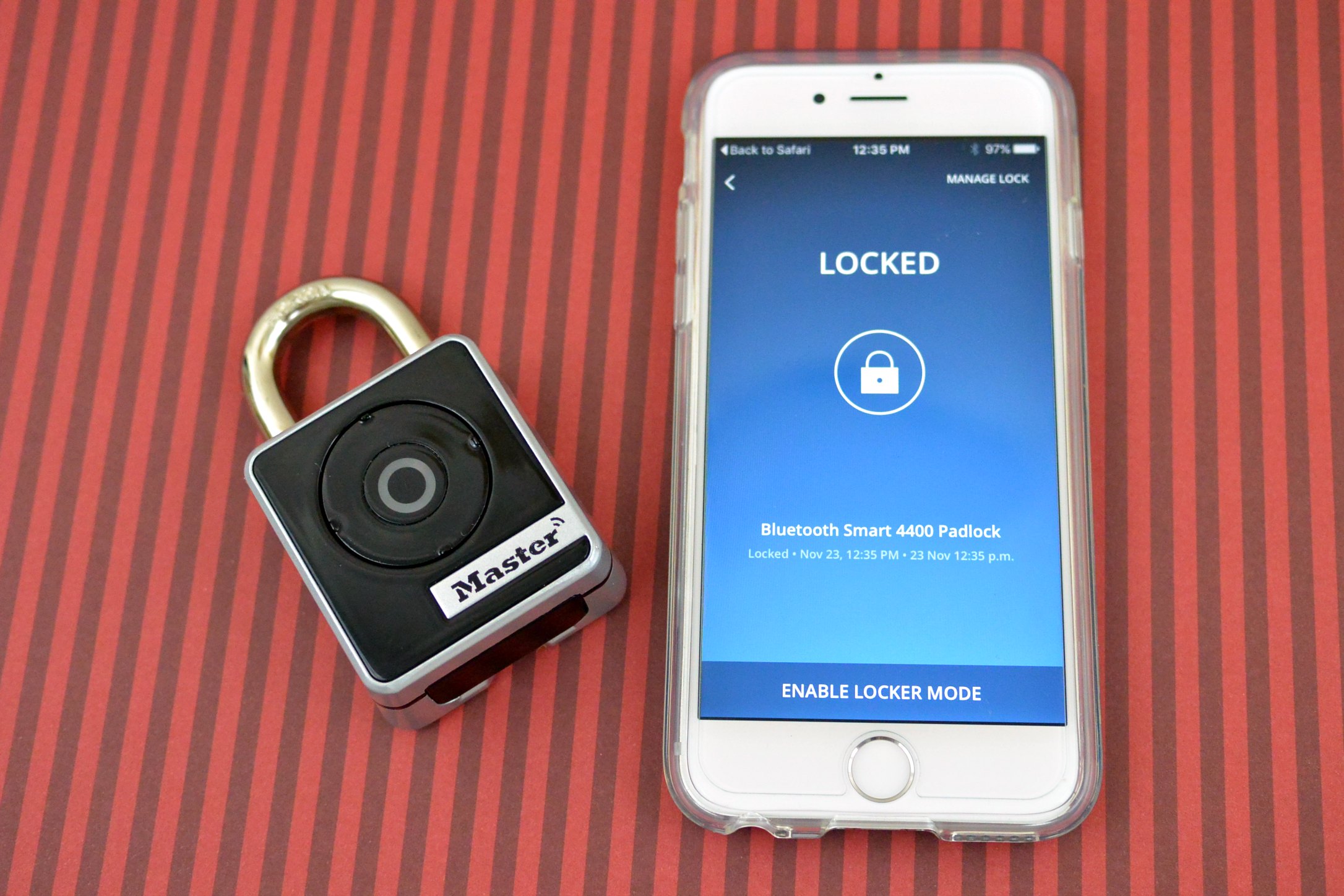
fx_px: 1829
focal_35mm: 49
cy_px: 448
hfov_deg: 40.3
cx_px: 672
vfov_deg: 27.5
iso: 800
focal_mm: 18.5
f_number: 2.5
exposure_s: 1/125
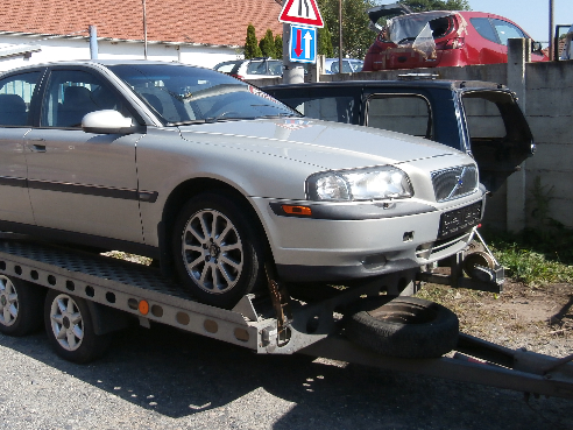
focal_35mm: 39
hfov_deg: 47.5
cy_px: 162
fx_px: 646
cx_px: 225
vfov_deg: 36.6
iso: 100
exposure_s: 1/800
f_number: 3
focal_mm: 4.2
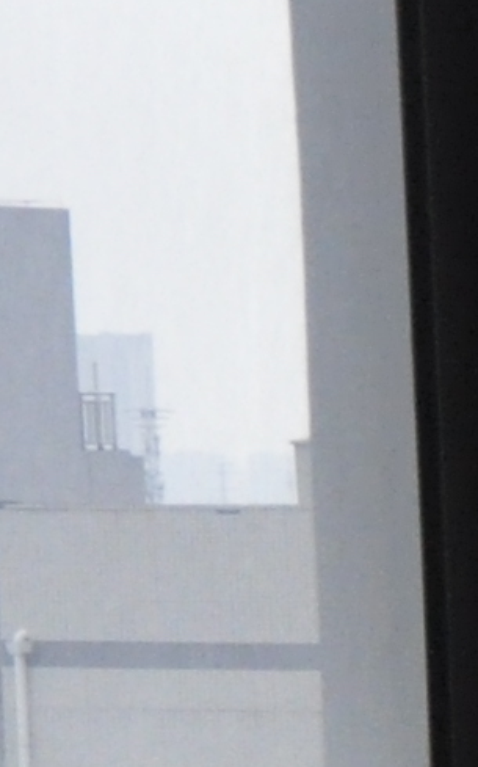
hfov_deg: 2.9
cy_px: 1245
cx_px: 3172
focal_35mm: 402
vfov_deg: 5.2
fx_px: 8391
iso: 1400
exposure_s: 1/30
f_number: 4.2
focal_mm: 30
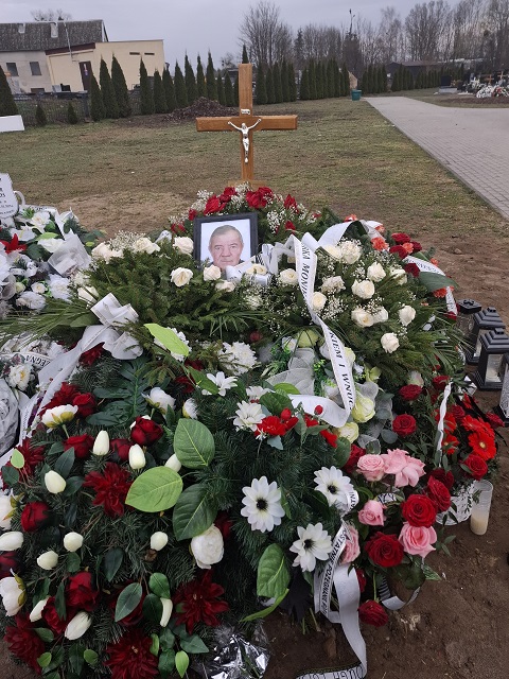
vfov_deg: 73.9
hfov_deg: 58.9
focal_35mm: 23
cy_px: 340
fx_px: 451
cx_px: 254
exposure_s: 1/365
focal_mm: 5.54
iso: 50
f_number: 1.8
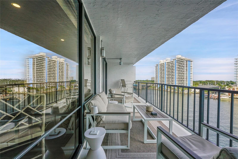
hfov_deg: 104.3
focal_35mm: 14
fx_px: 93
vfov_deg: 81.2
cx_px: 119
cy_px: 80
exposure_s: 1/250
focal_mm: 14
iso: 125
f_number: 8
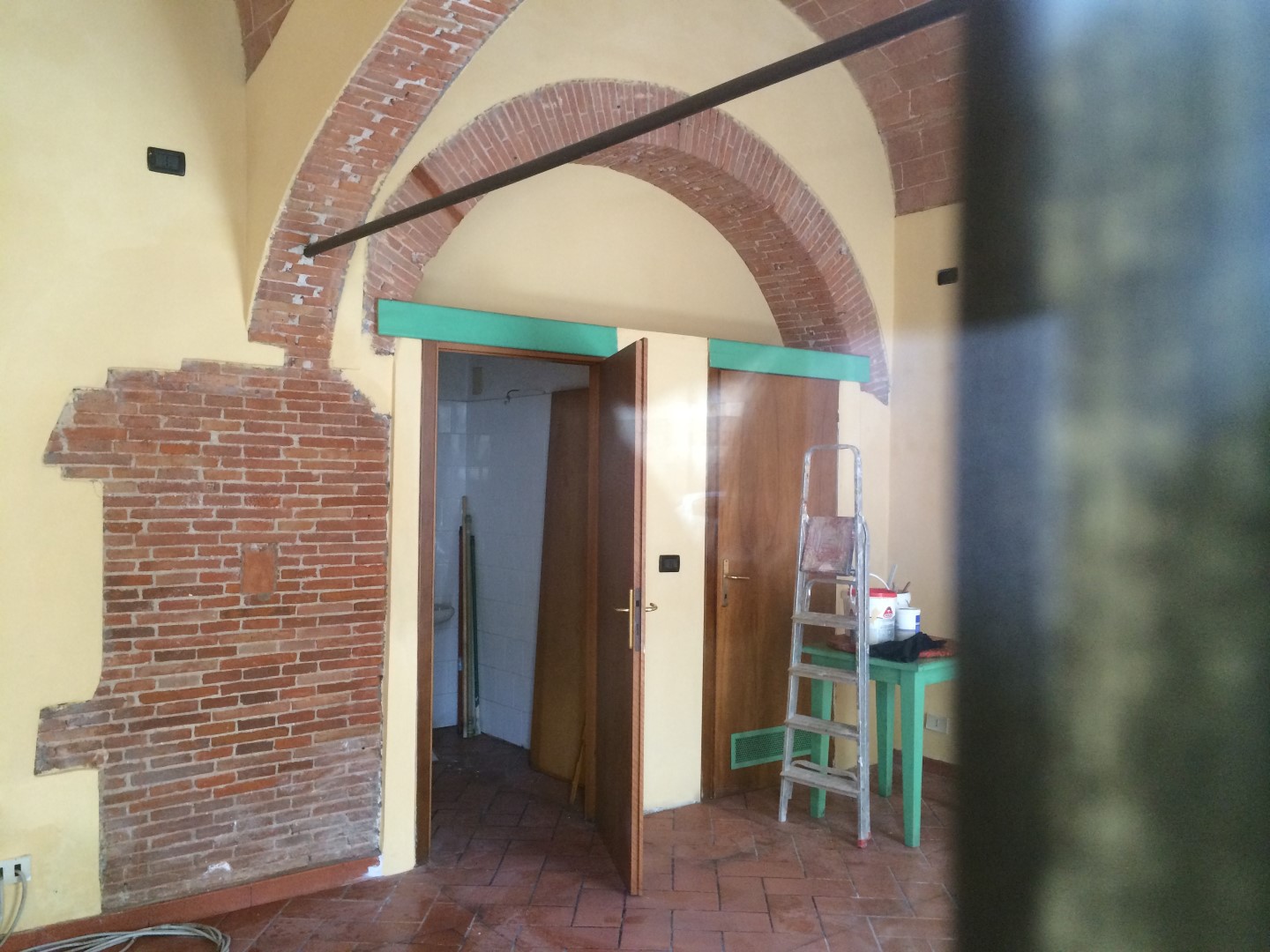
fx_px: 1064
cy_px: 476
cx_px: 635
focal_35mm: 29
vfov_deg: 48.2
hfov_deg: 61.7
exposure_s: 1/33
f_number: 2.2
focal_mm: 4.15
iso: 200
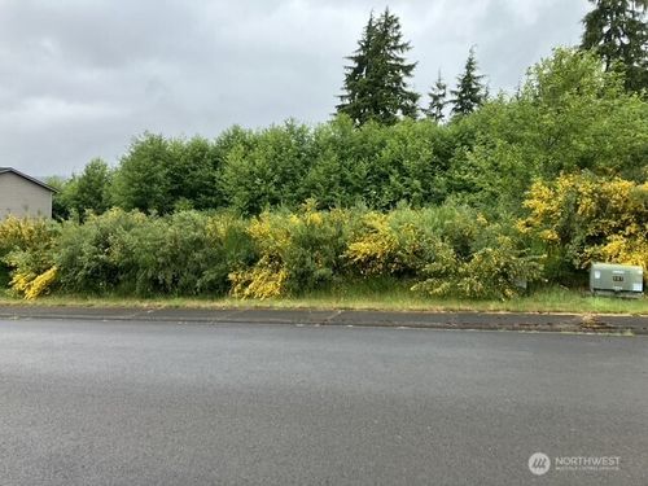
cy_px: 243
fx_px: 524
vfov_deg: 49.7
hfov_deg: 63.4
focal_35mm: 28
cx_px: 324
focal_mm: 3.99
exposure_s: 1/387
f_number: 1.8
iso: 32
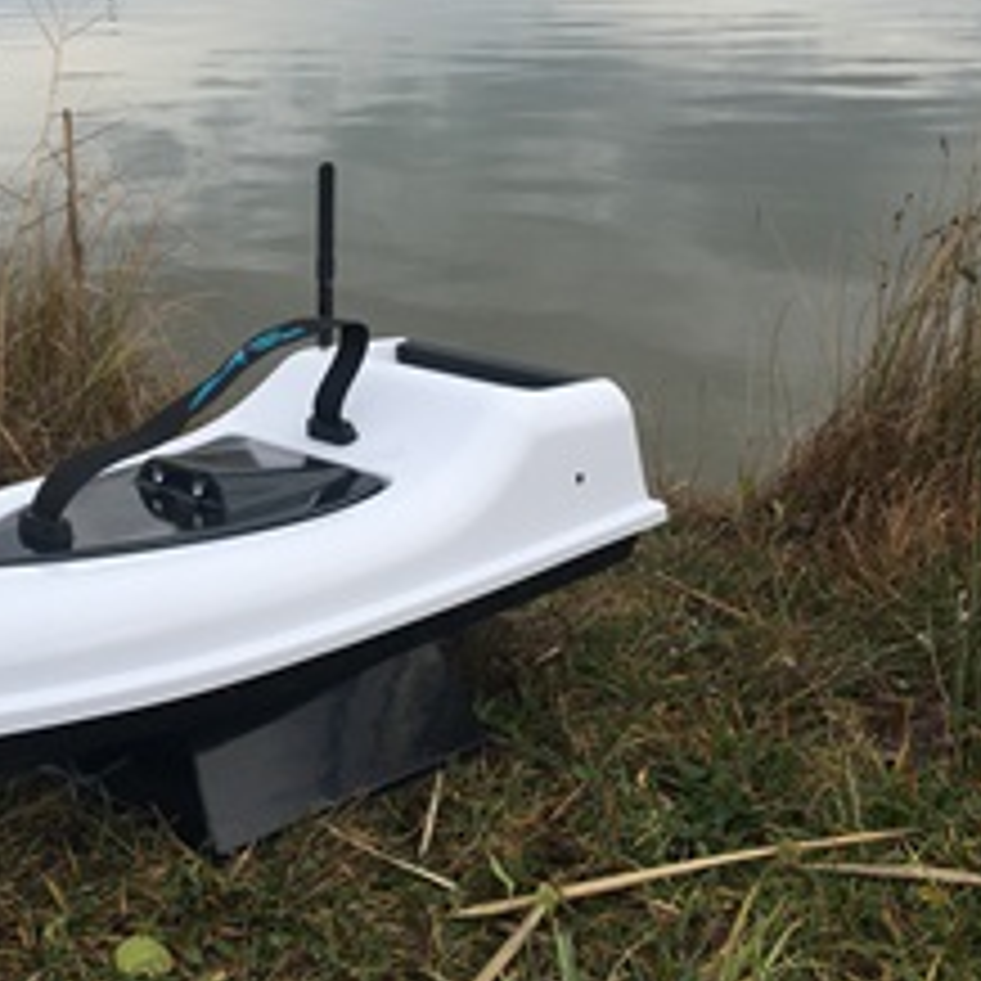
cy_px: 364
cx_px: 270
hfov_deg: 35.4
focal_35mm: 47
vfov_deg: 35.8
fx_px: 1507
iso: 25
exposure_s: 1/699
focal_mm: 4.15
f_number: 2.2
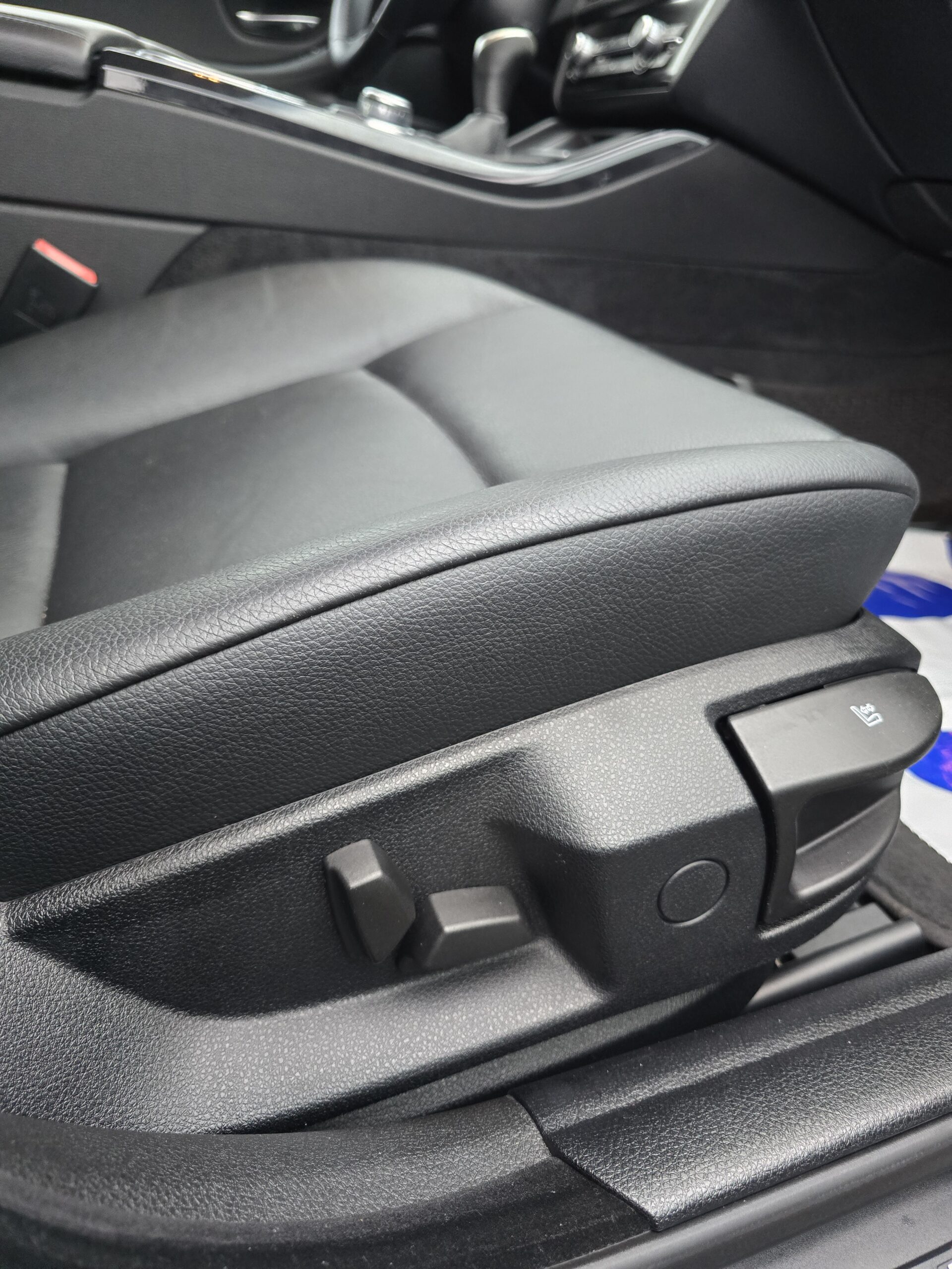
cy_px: 634
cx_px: 476
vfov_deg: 73.9
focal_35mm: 23
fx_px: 843
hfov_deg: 58.9
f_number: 1.7
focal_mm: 6.3
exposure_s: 1/100
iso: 640
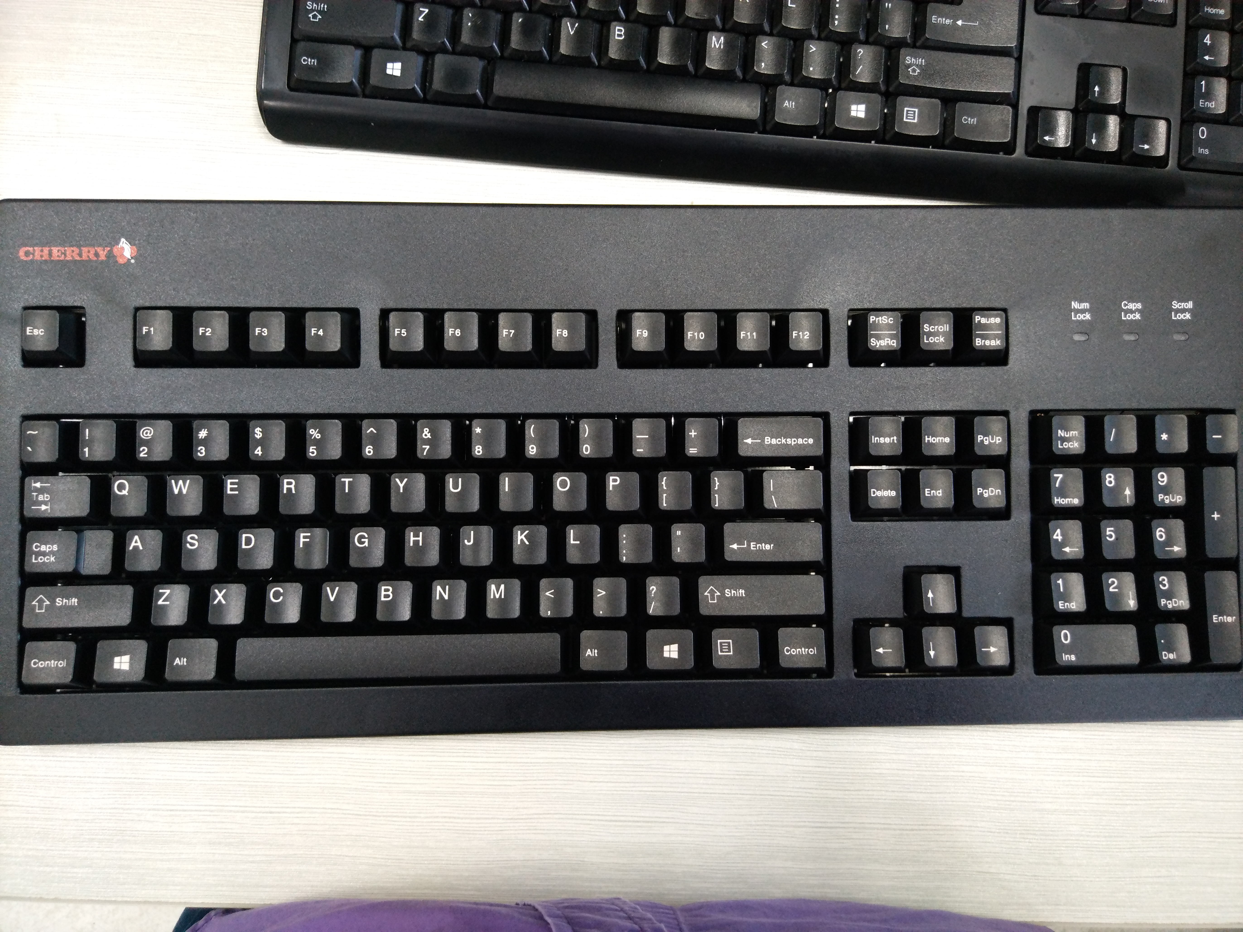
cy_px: 466
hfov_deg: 73.9
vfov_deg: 58.8
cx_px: 622
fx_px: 826
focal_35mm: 23
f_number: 2
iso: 600
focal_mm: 4.04
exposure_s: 1/20
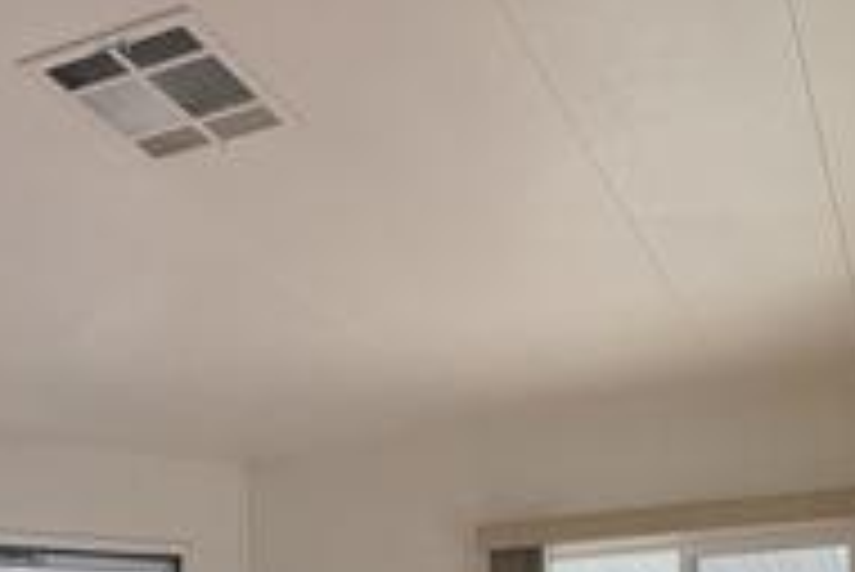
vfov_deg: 23.7
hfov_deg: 40.3
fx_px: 1165
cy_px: 779
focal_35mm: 49
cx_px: 454
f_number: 2.2
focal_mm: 2.22
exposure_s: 1/137
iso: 64
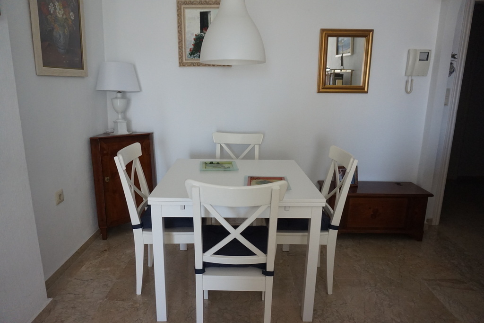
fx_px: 323
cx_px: 242
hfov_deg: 73.8
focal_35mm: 24
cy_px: 162
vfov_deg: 53.1
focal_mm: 16
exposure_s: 1/160
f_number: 4
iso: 1600
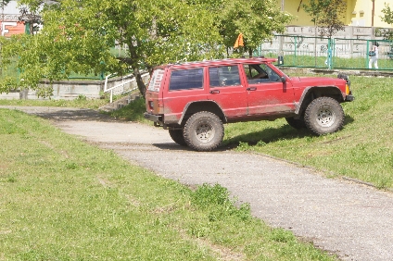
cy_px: 115
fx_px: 1273
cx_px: 263
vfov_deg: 11.7
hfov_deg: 17.5
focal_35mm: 117
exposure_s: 1/160
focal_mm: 55
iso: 200
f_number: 16
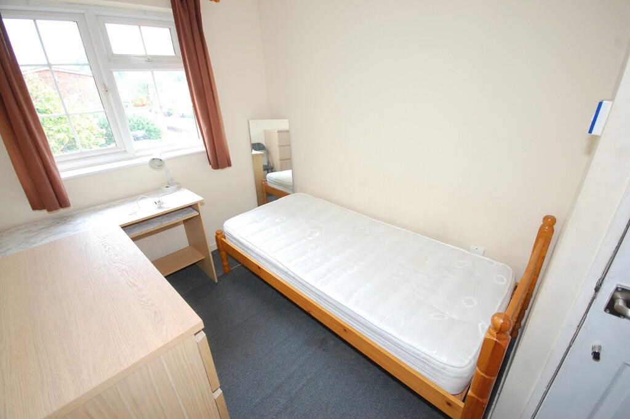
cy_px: 210
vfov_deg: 77.2
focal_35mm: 15
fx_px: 262
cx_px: 315
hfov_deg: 100.4
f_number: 4
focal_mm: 10
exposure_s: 1/40
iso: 400
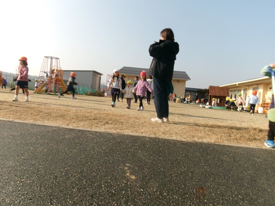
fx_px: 222
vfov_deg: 49.7
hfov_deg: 63.5
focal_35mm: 28
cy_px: 103
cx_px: 138
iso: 100
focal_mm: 5.1
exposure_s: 1/120
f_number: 10.8
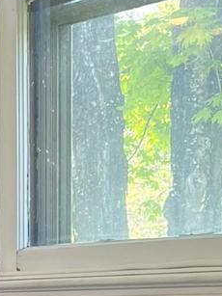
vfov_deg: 14.2
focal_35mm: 130
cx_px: -274
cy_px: 441
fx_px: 1112
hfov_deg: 10.2
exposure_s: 1/120
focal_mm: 5.7
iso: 125
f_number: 1.5
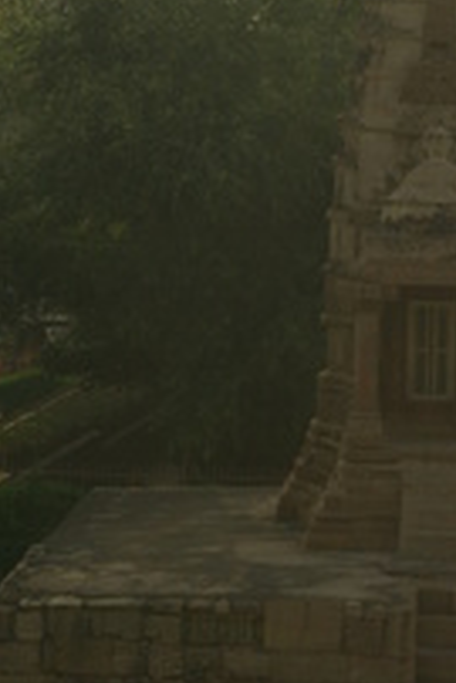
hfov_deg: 7.0
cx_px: 446
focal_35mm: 196
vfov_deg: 10.5
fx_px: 3721
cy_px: 223
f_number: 9.5
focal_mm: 55
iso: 200
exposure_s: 1/125
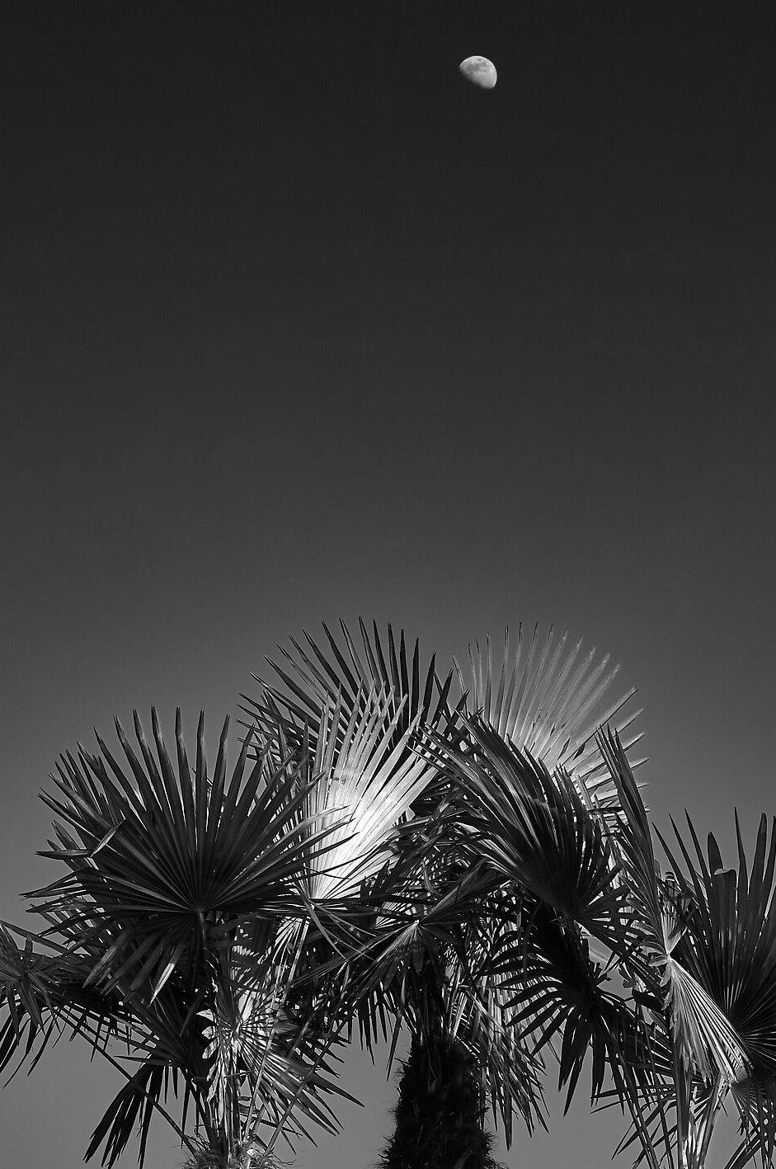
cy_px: 833
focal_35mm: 127
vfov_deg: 16.1
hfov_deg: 10.8
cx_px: 469
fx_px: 4117
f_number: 9
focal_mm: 50
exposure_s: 1/200
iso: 200
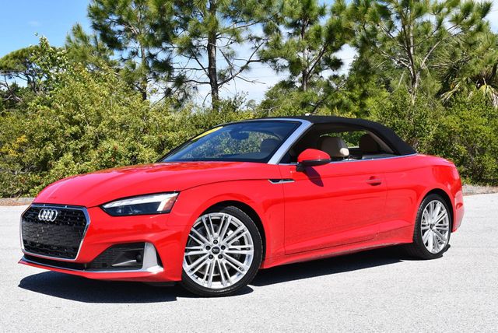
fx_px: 665
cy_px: 166
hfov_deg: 41.1
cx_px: 249
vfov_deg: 28.1
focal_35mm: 48
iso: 125
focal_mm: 24
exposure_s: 1/250
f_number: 8
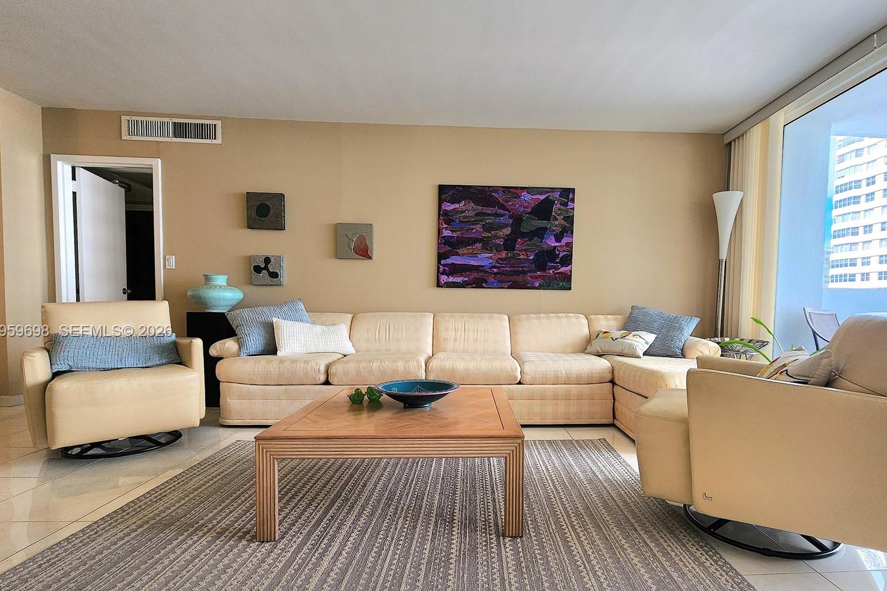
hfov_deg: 96.4
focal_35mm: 16
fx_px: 394
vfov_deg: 73.4
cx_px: 493
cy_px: 332
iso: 50
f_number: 2.2
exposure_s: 1/60.2
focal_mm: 2.2
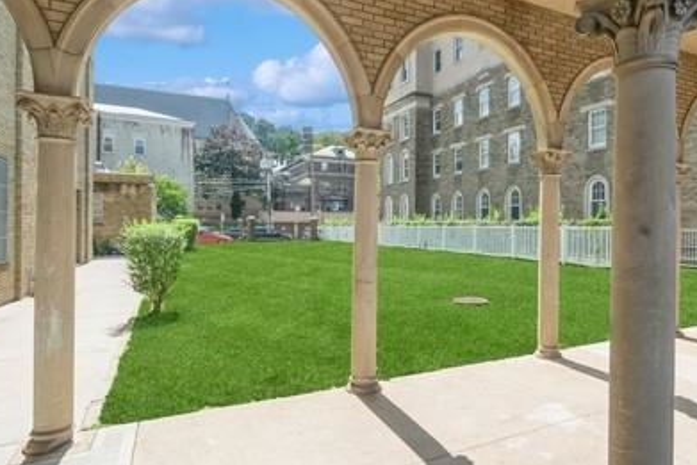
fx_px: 445
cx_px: 416
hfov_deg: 75.3
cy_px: 214
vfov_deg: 55.1
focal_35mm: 23
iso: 200
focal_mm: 12
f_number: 11
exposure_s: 1/100
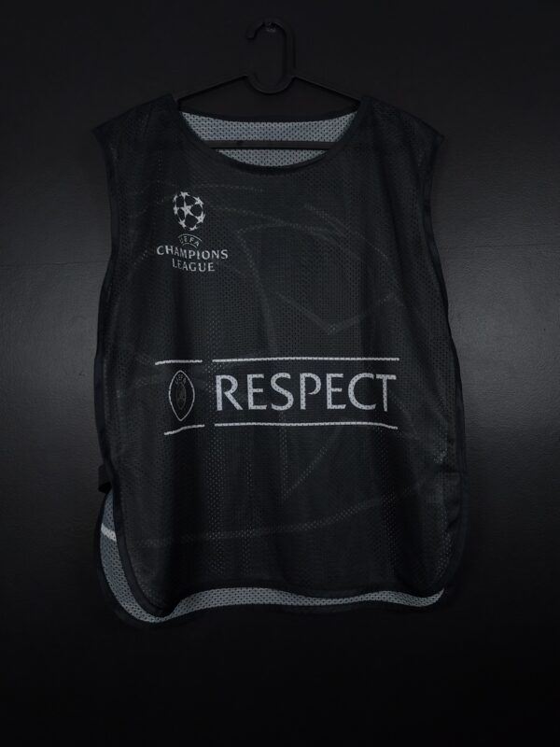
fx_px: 496
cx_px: 280
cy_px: 374
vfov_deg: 73.9
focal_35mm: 23
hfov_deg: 58.9
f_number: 1.6
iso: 400
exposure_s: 1/125
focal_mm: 6.57
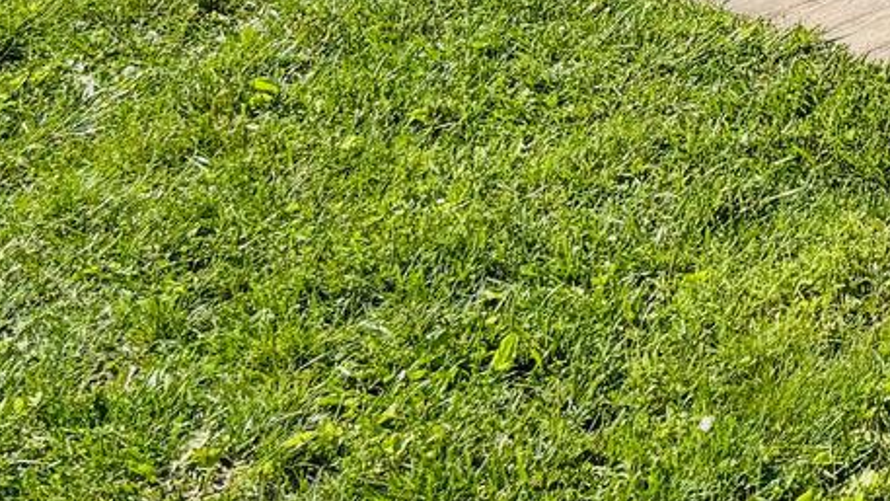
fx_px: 2997
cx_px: 1496
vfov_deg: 8.2
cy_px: -986
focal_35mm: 127
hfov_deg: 15.1
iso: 50
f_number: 1.6
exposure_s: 1/2985
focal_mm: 5.96
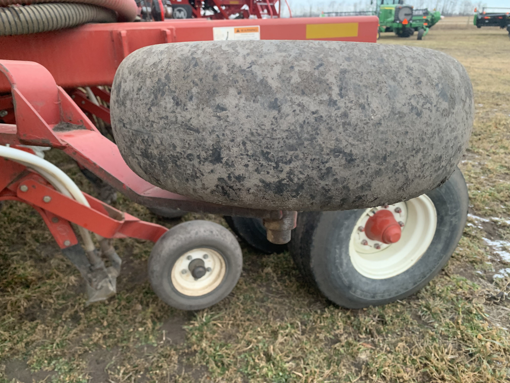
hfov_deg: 67.3
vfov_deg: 53.1
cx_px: 255
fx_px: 383
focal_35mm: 26
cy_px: 192
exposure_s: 1/60
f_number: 1.8
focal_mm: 4.25
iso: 320
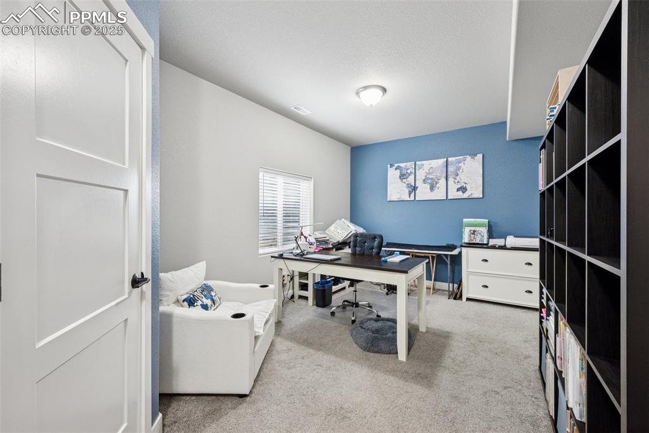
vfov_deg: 77.3
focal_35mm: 15
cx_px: 324
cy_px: 216
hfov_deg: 100.4
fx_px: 270
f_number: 11
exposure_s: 1/5
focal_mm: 15
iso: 800
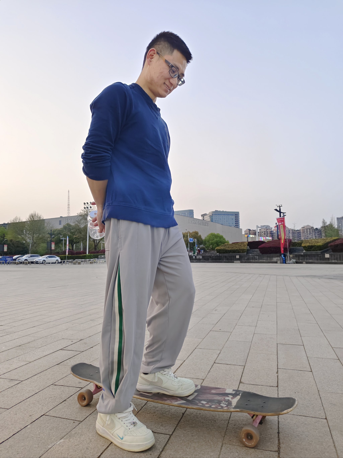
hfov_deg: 56.8
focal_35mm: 24
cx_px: 172
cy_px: 229
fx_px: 317
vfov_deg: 71.6
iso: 191
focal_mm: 5.56
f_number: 1.88
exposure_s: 1/101
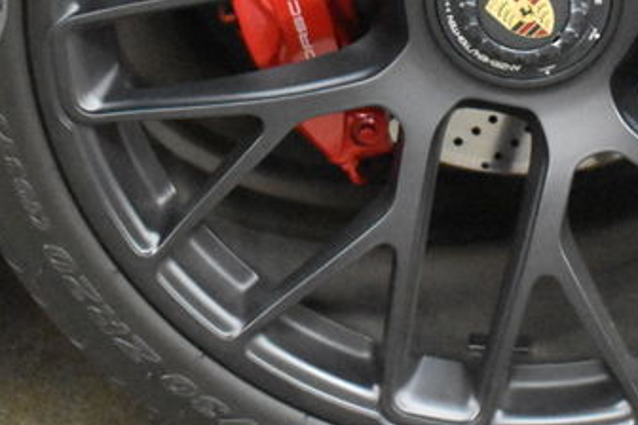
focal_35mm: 142
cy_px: -36
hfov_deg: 14.4
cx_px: 497
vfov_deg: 9.6
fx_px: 2508
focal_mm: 31
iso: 10000
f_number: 4.2
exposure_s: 1/125
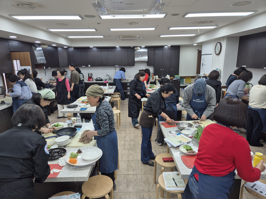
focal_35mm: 23
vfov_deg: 58.9
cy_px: 100
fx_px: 177
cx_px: 133
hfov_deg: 73.9
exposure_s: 1/120
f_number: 1.8
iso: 50
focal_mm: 5.4
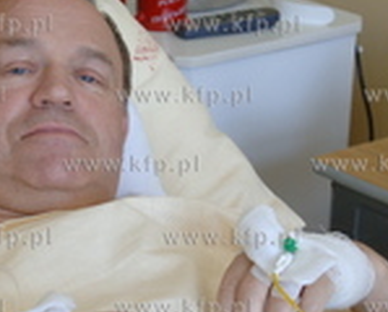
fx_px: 1301
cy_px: 270
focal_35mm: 113
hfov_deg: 16.8
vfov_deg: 13.6
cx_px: 76
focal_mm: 30
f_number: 5
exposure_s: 1/40
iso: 400
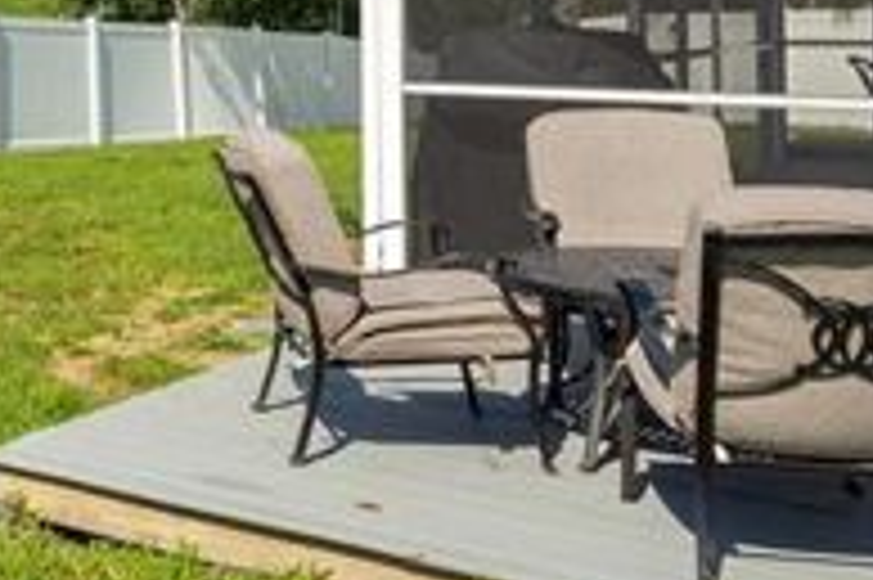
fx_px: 1405
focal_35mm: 58
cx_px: -263
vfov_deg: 21.2
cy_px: -169
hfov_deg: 28.3
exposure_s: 1/400
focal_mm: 16
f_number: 8
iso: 100
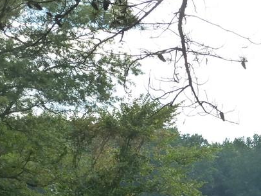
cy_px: 218
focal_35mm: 189
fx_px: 1426
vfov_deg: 7.8
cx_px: 253
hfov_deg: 10.4
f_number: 4
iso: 160
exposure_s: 1/250
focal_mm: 13.5
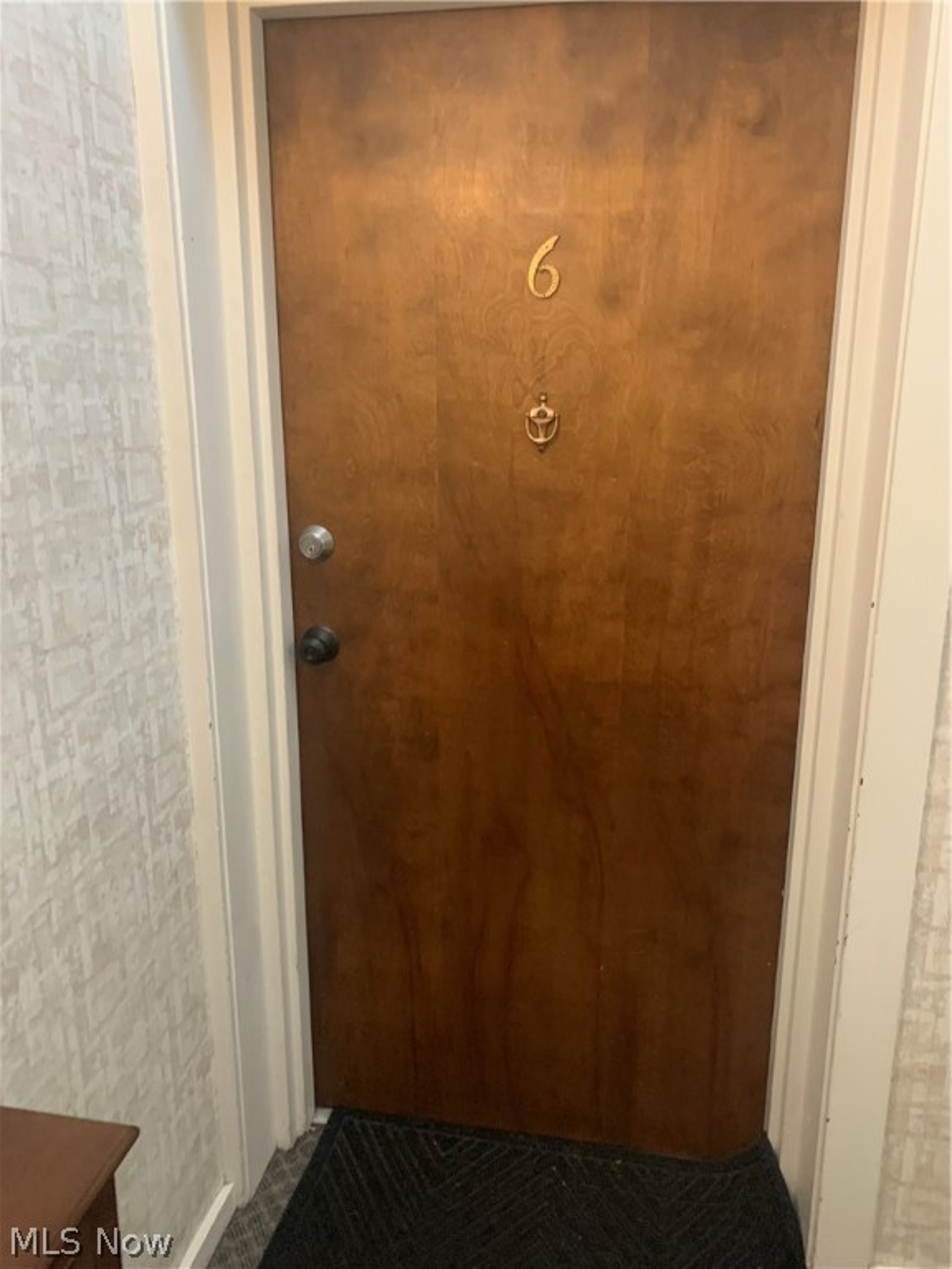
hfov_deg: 53.1
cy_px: 634
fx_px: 953
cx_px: 476
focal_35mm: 26
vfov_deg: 67.3
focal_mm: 4.25
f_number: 1.8
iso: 400
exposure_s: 1/40
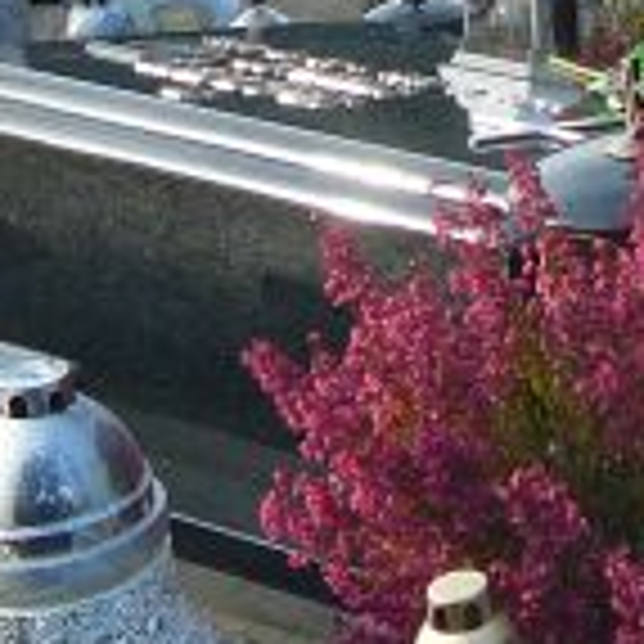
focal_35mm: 138
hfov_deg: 11.4
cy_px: -203
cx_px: 1297
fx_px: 2905
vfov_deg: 12.3
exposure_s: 1/160
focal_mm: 5.2
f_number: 2.8
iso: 80
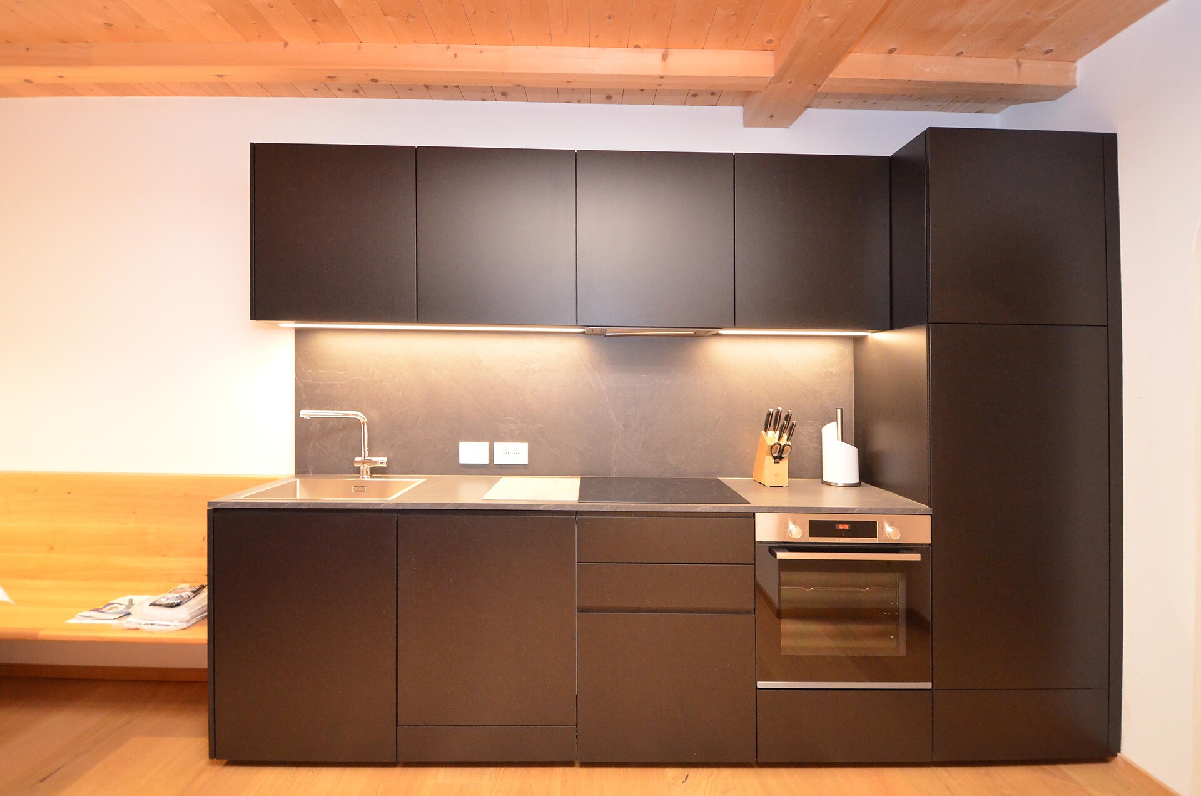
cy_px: 398
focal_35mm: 16
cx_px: 600
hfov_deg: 95.1
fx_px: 549
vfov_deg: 71.8
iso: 3200
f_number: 4
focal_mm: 11
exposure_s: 1/60
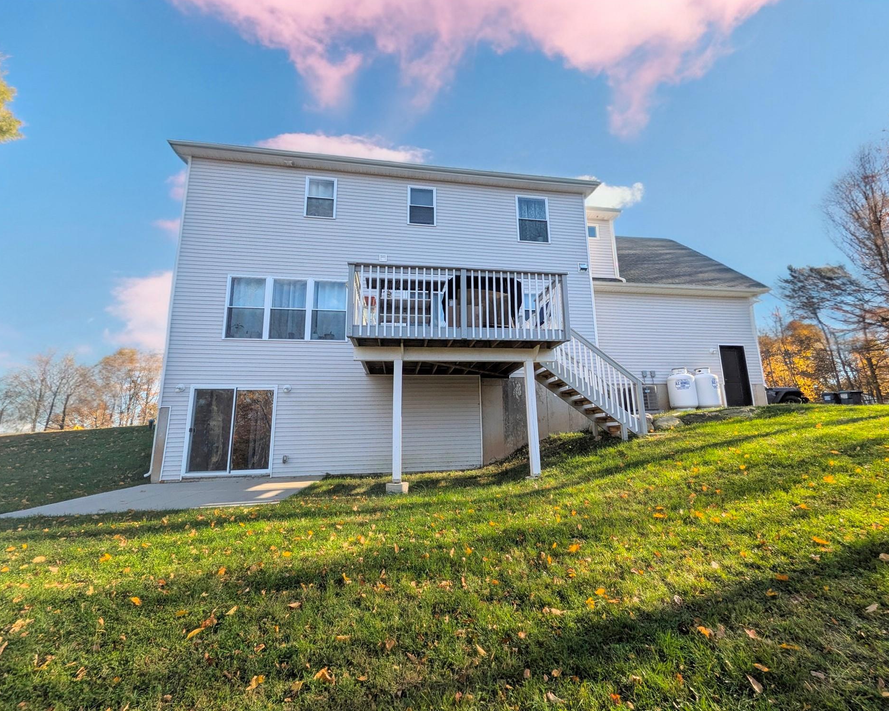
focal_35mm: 15
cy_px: 362
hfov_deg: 96.7
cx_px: 468
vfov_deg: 84.0
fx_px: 395
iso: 44
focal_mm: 1.85
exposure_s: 1/891
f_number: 2.2
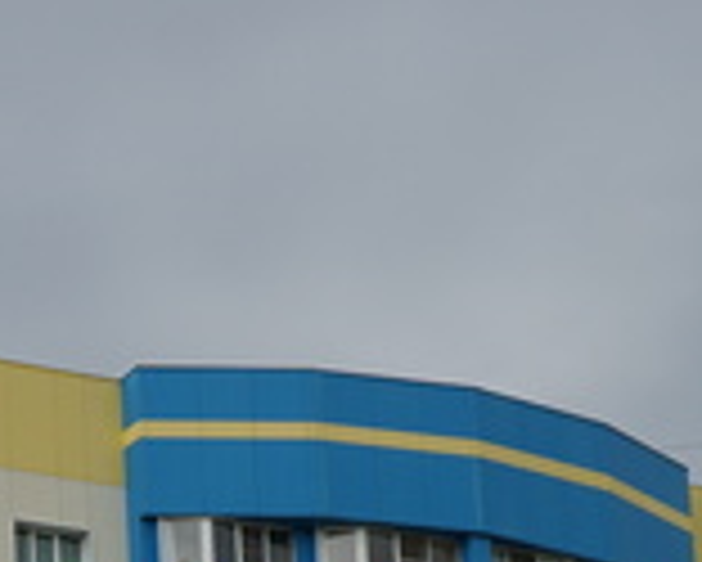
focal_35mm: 168
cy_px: 1142
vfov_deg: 8.7
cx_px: 207
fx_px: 3493
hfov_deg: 11.5
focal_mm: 22
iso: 100
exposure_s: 1/200
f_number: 9
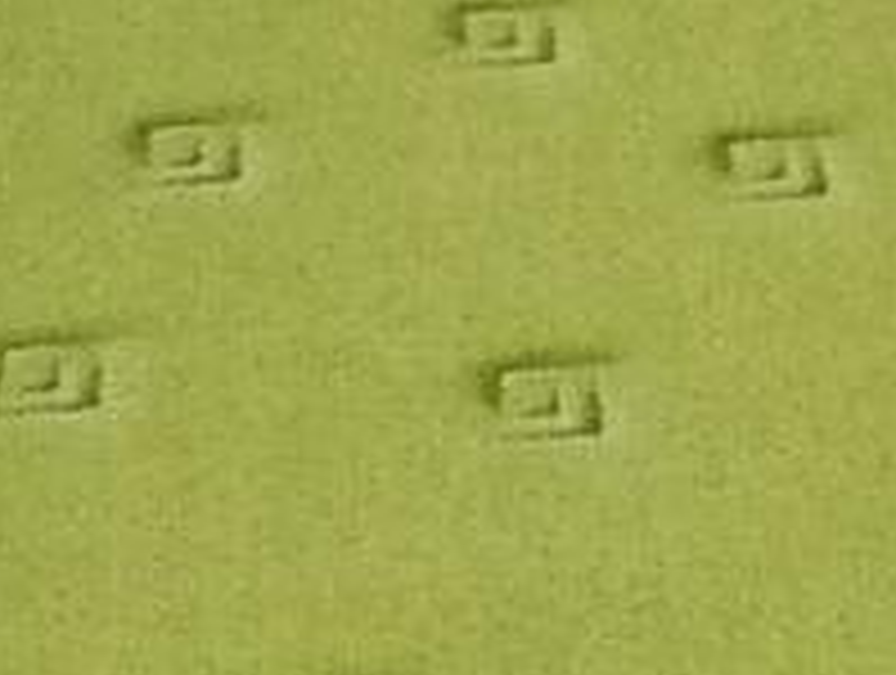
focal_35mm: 235
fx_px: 6094
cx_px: 968
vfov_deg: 6.0
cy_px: -1206
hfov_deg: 8.3
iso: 160
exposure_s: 1/50
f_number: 1.8
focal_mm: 4.75
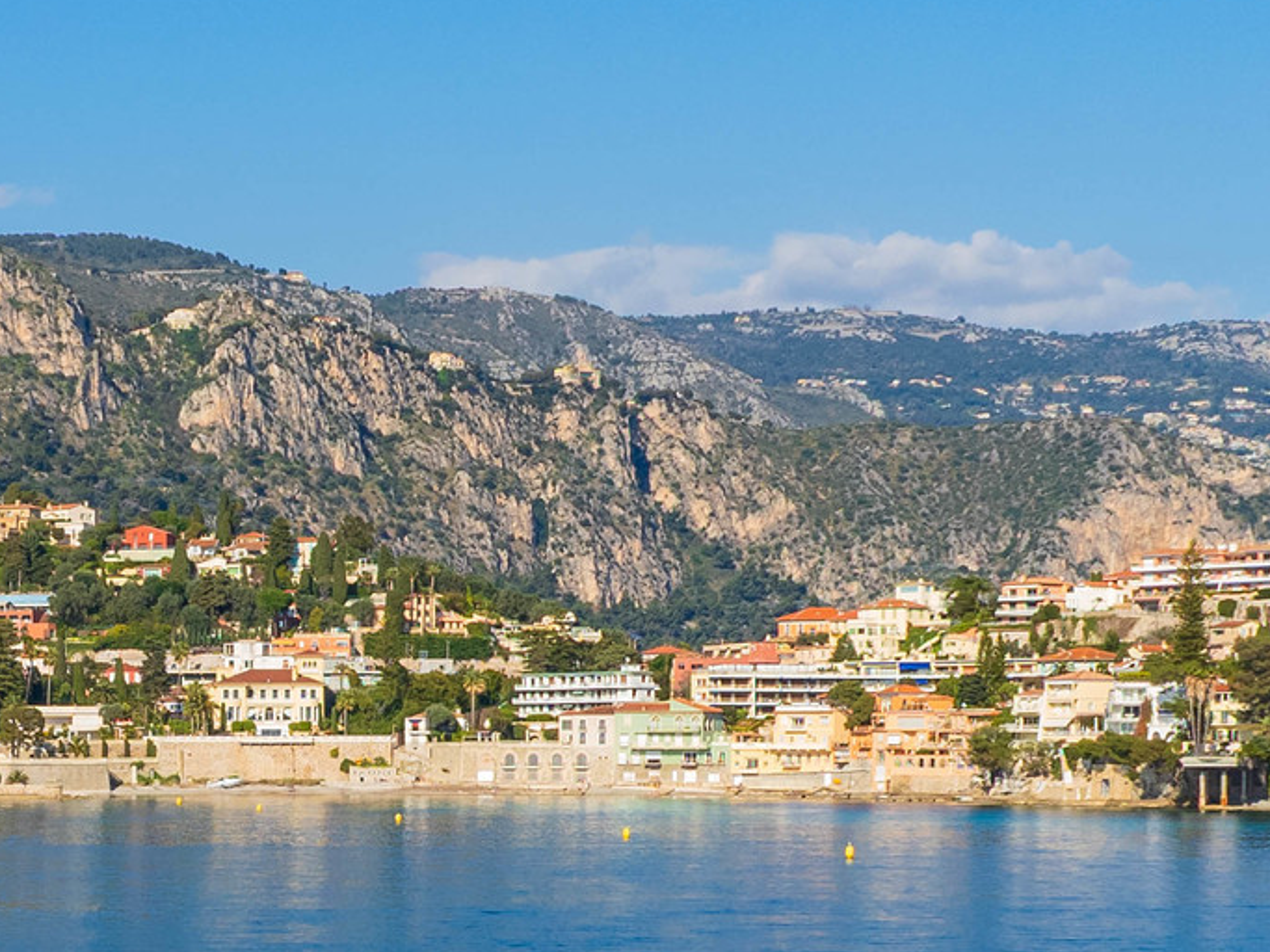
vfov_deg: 19.1
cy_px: 944
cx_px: 169
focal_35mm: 75
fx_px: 2751
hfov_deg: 25.3
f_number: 9
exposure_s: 1/200
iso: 100
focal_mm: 12.3
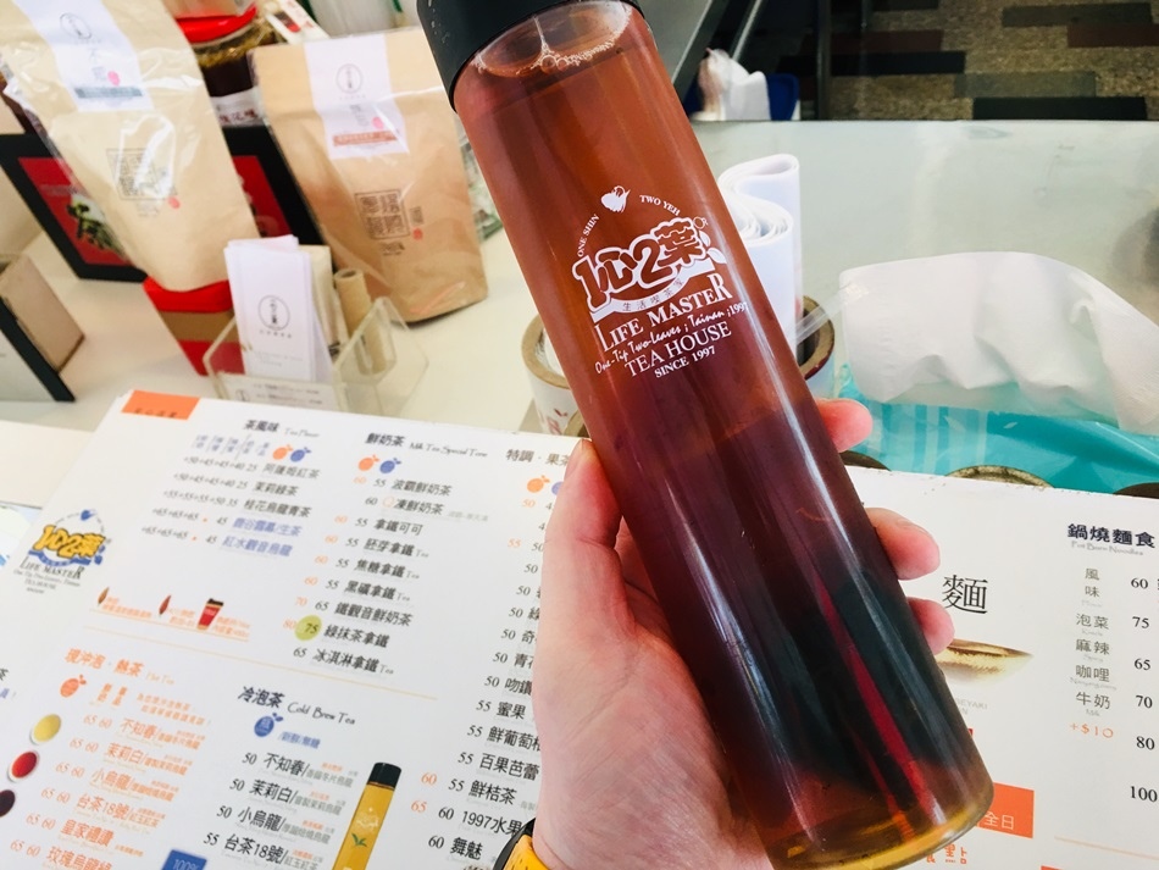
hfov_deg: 61.6
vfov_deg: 48.2
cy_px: 435
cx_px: 580
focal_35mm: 29
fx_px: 971
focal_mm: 4.15
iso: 40
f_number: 2.2
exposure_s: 1/30
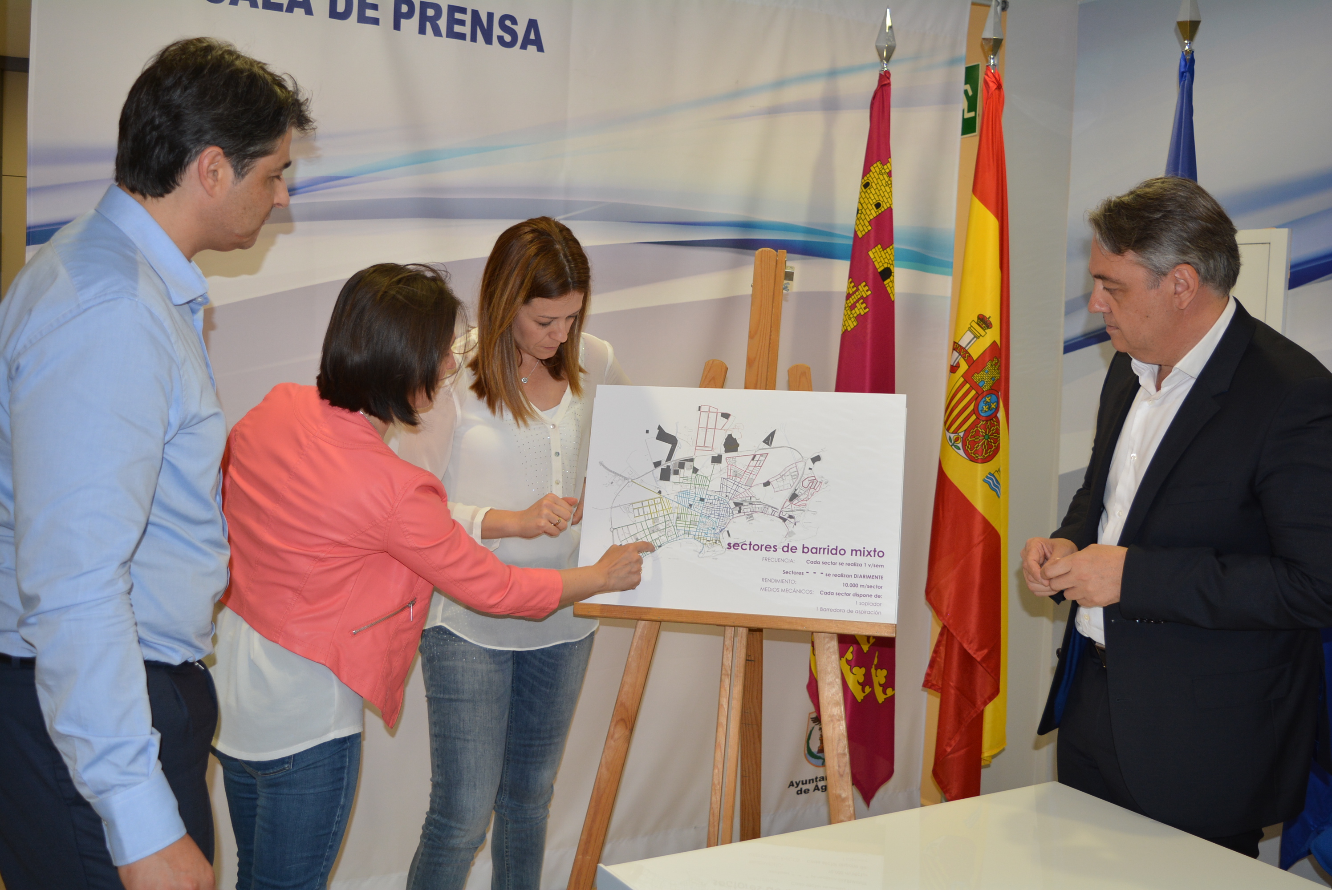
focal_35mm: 38
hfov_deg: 51.2
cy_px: 445
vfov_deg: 35.6
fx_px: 1389
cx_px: 666
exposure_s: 1/60
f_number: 4
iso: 400
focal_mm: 25
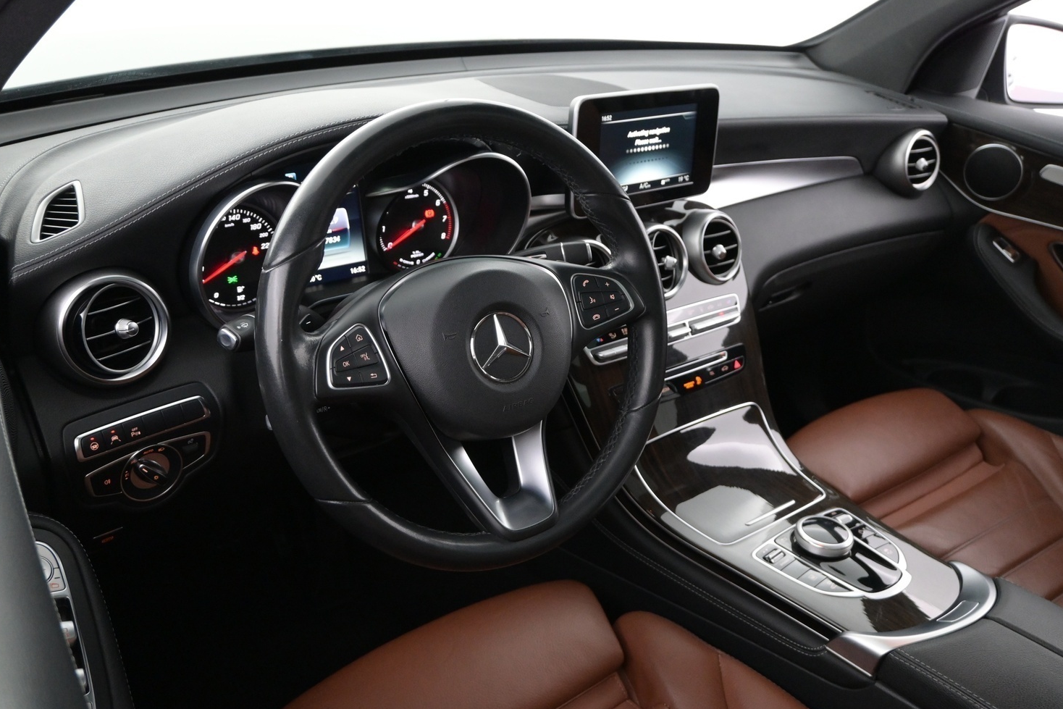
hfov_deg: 58.3
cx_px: 507
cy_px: 363
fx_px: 953
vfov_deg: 40.8
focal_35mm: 32
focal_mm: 19.5
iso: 2500
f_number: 3.8
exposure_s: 1/30
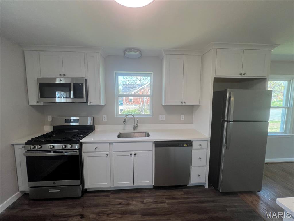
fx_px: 110
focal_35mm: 13
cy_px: 110
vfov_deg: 89.9
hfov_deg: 106.2
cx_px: 147
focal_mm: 1.57
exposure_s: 1/120
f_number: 1.8
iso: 64
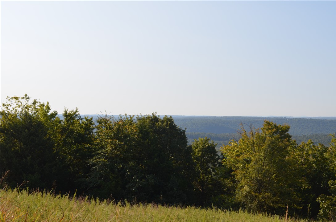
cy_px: 111
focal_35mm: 52
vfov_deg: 25.6
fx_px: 489
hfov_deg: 37.9
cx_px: 168
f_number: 9
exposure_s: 1/200
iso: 100
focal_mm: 35
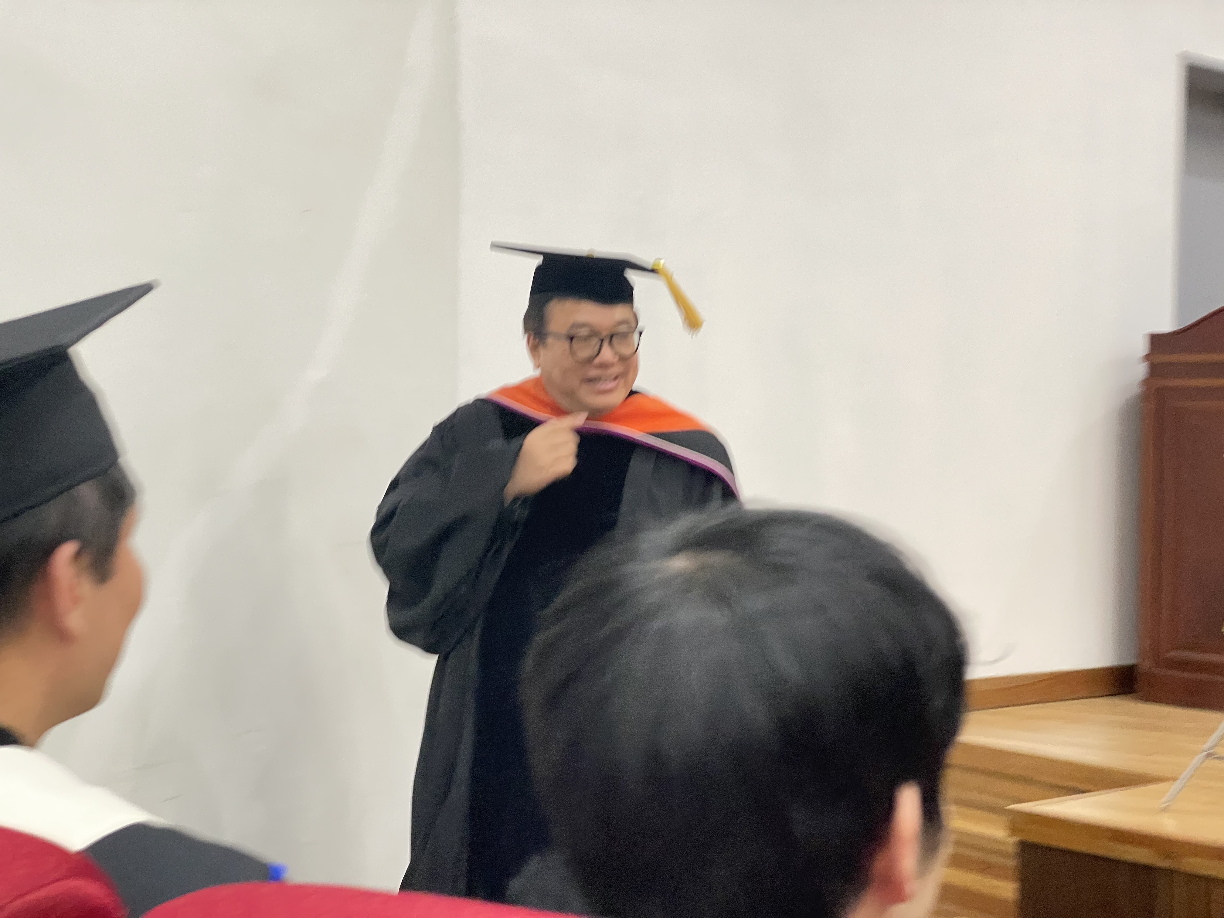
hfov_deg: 36.8
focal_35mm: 52
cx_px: 612
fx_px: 1839
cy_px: 459
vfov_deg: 28.0
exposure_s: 1/60
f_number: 2
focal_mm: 6
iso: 320
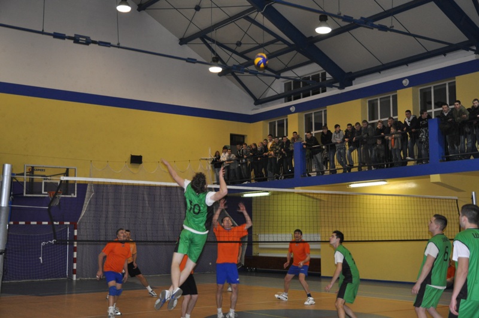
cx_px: 240
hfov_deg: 41.2
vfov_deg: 28.0
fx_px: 638
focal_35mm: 48
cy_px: 159
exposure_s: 1/125
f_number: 4.5
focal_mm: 32
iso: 800
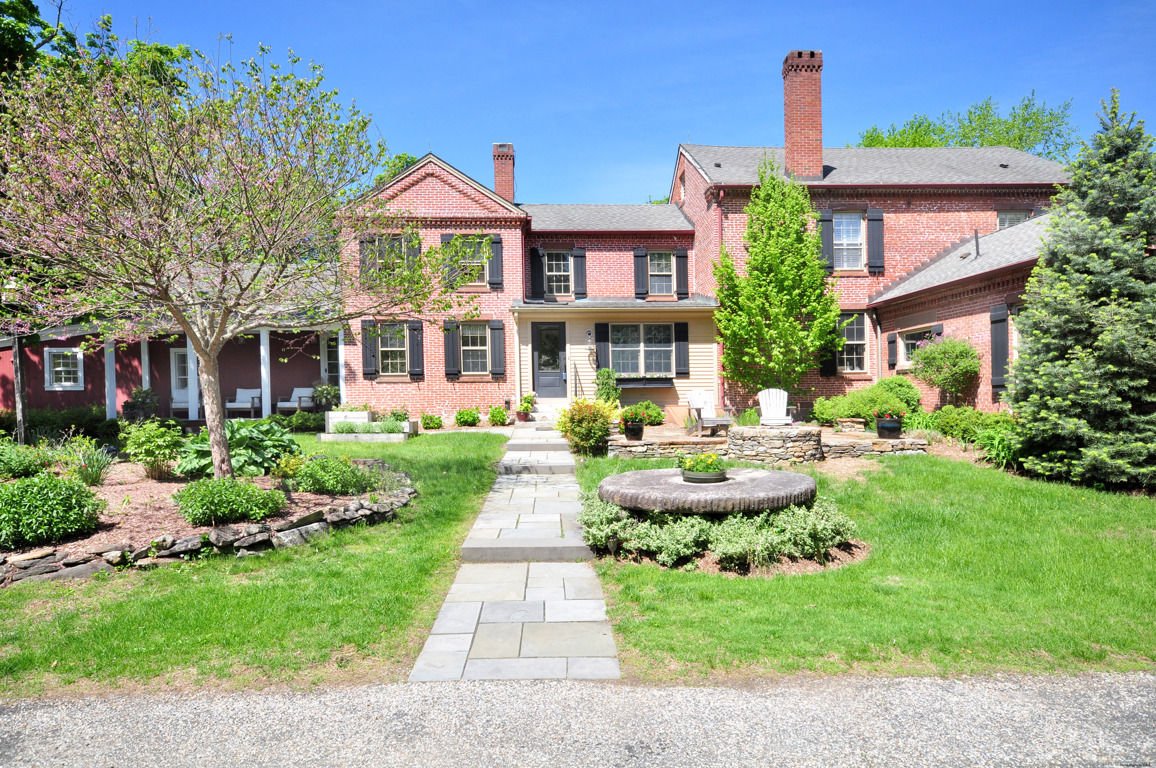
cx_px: 578
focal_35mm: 21
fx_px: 673
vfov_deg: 59.4
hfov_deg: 81.3
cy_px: 384
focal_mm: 14
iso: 250
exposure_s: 1/250
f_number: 9
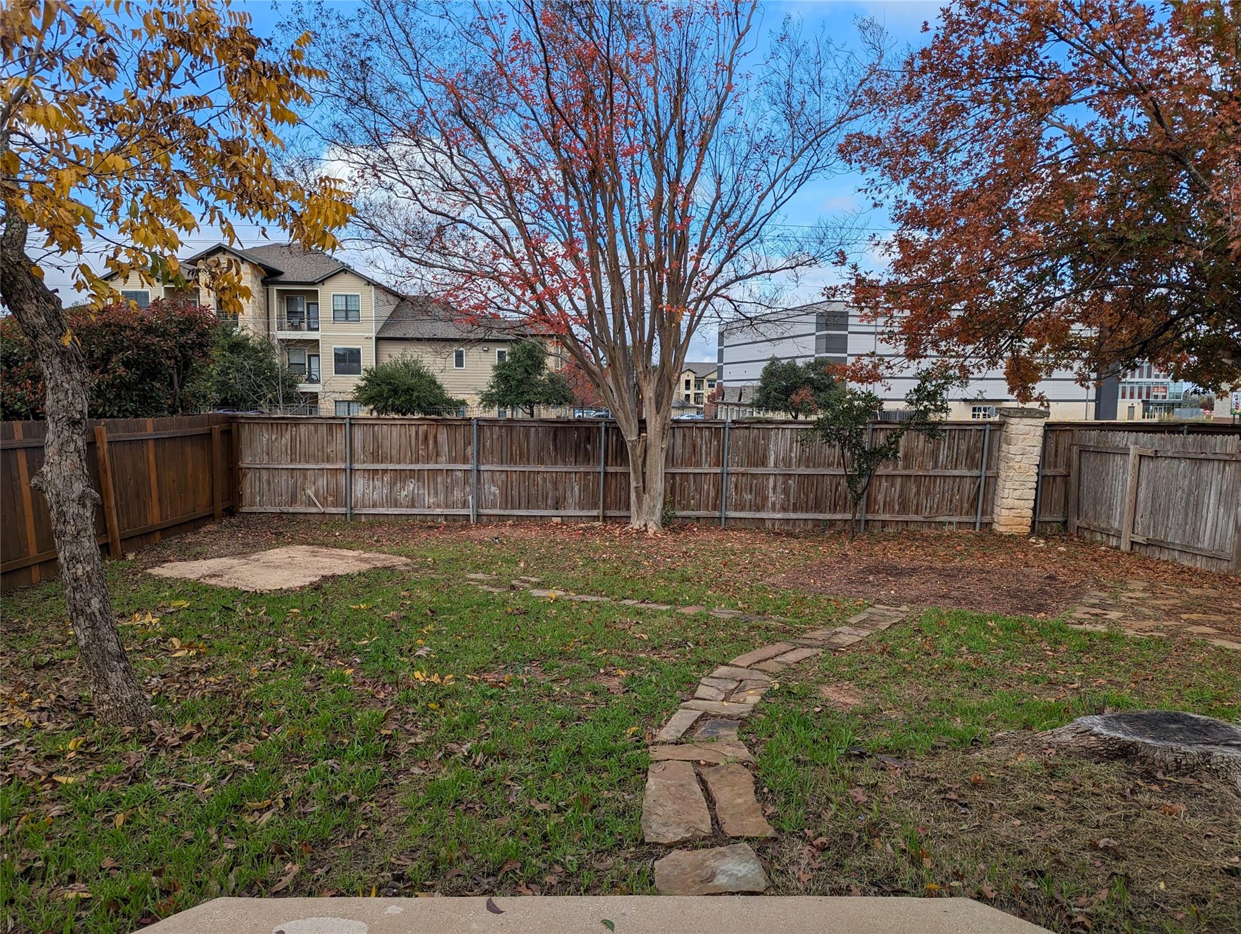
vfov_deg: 56.9
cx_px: 620
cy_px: 467
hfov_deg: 71.5
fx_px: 862
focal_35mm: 24
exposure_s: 1/1595
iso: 44
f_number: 1.85
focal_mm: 6.81
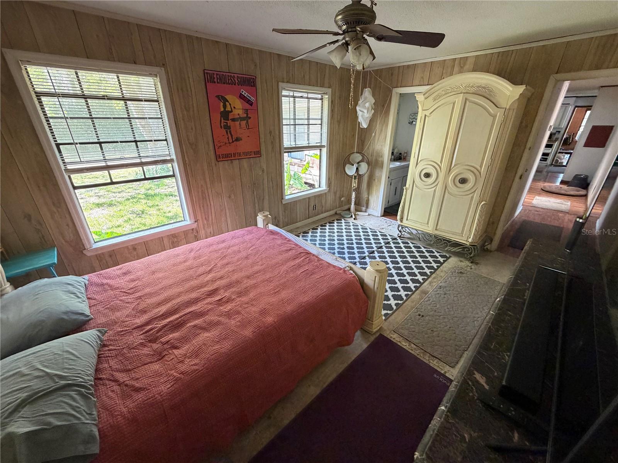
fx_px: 250
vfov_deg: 85.7
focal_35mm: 14
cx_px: 309
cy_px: 232
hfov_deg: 102.1
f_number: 2.2
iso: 320
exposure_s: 1/60
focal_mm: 2.22
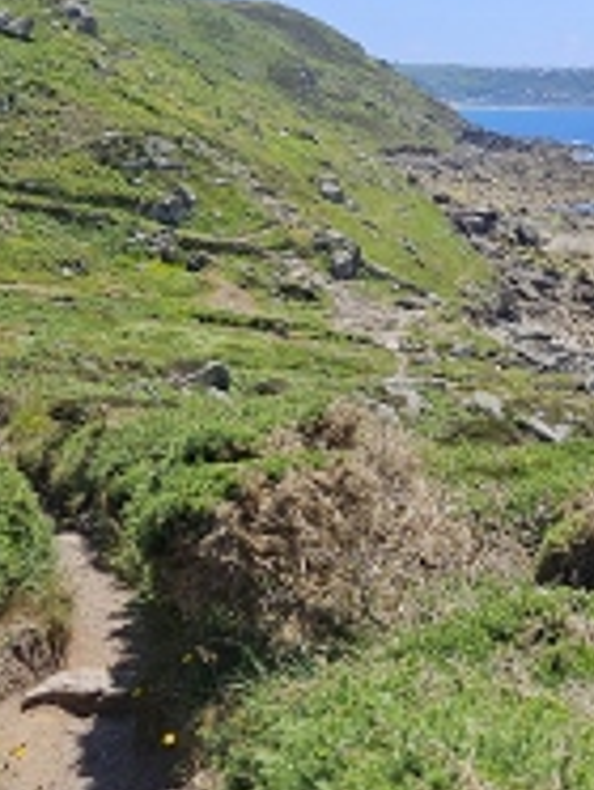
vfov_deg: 33.2
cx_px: 545
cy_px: 437
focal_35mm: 58
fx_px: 1324
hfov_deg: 24.5
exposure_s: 1/2708
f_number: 1.8
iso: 25
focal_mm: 5.4
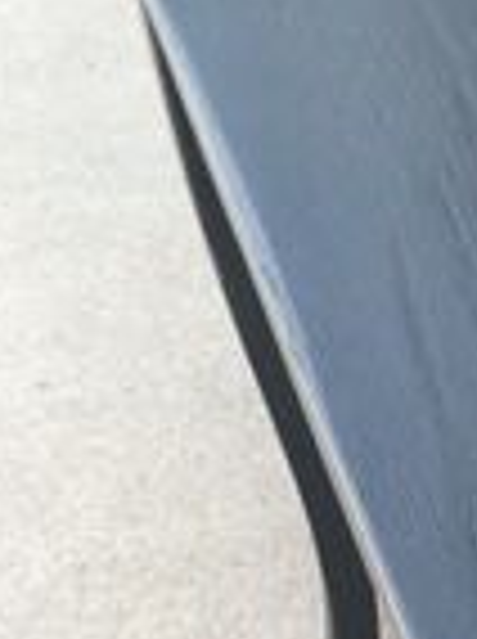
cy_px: 927
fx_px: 2414
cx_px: 981
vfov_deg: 14.2
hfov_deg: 10.3
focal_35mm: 131
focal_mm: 4.15
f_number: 2.2
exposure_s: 1/127
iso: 25
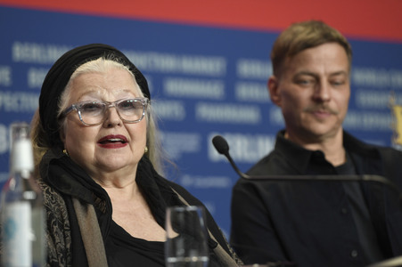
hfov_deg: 11.8
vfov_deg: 7.8
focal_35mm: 175
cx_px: 201
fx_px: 1953
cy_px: 134
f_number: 3.5
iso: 1250
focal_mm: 175
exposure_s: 1/250
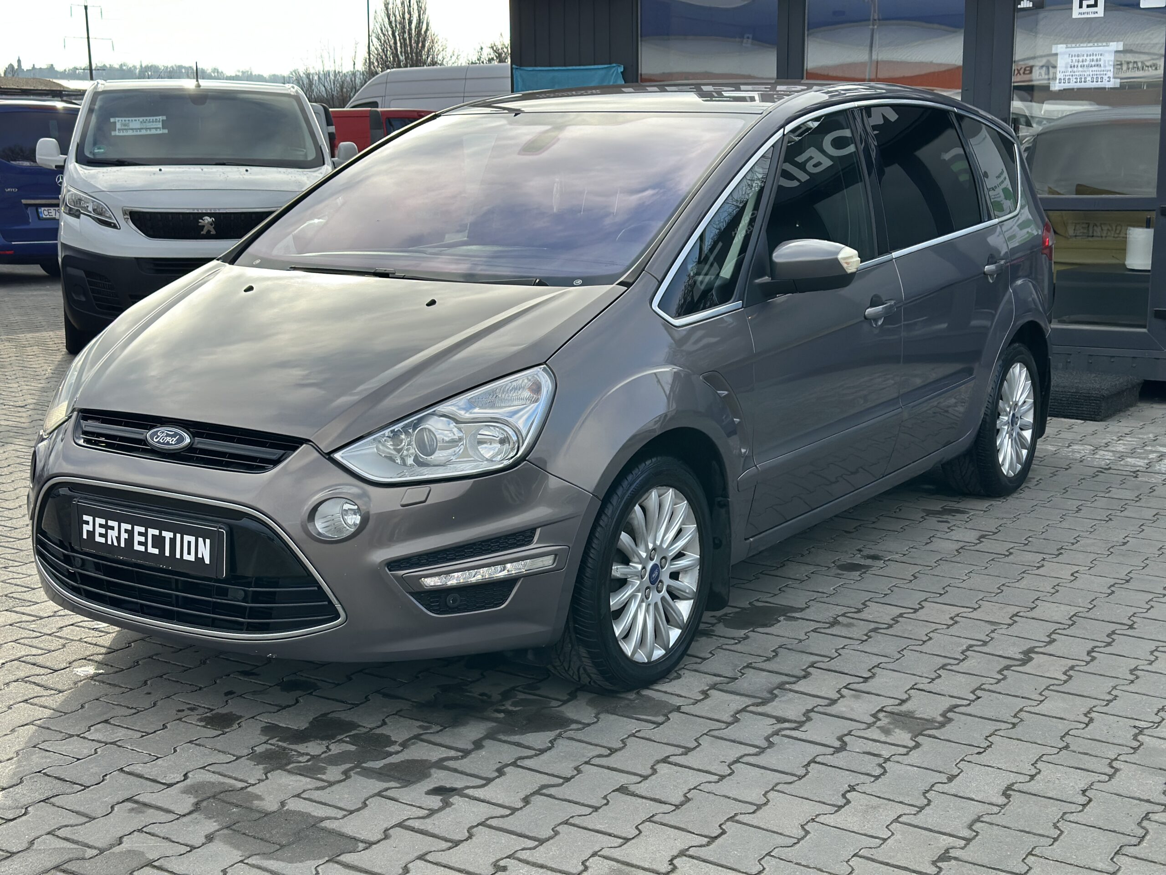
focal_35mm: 48
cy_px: 438
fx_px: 1617
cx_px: 583
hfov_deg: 39.7
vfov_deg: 30.3
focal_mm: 6.86
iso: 100
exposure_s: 1/1848
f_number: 1.78
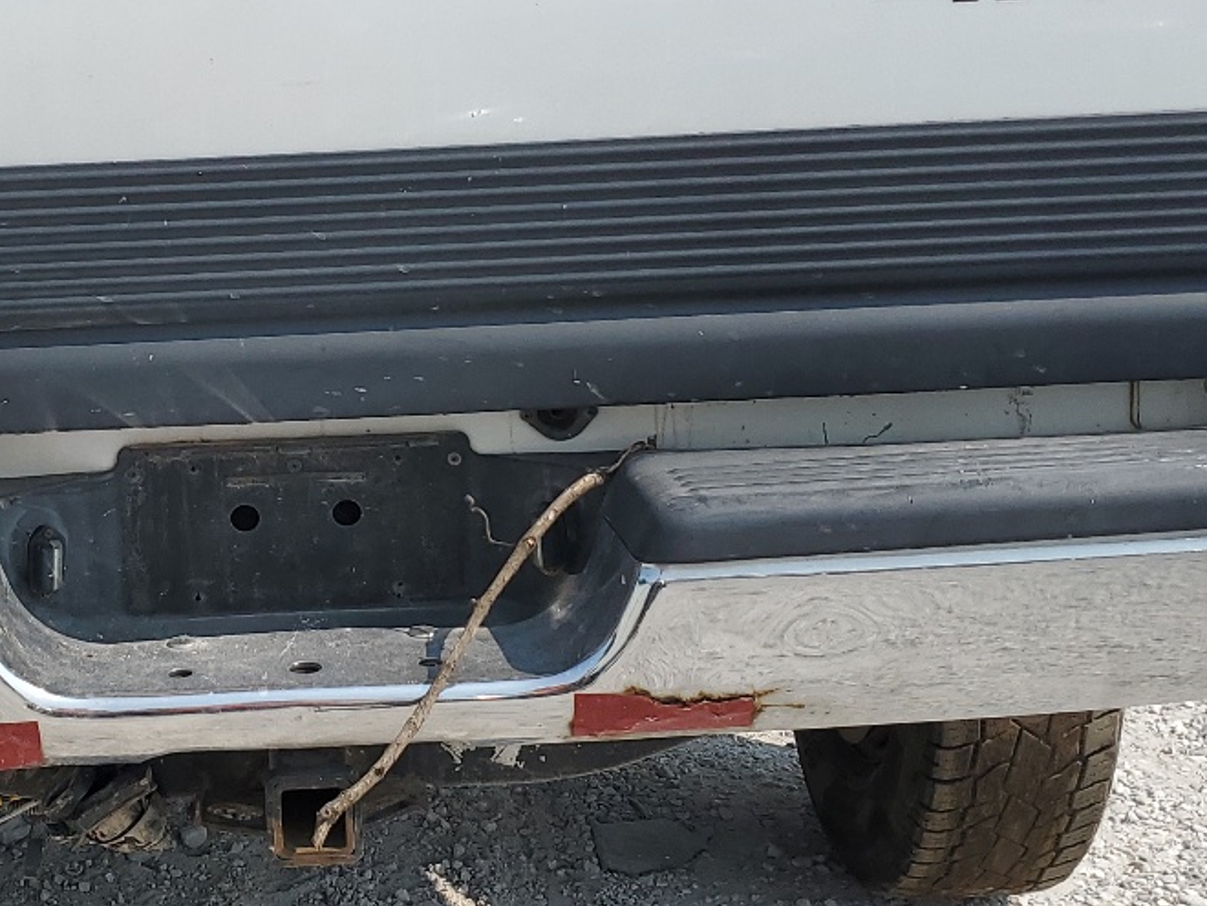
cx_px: 272
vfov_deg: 23.2
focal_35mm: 63
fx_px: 2197
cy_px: 335
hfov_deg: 30.1
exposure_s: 1/5000
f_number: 1.5
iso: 50
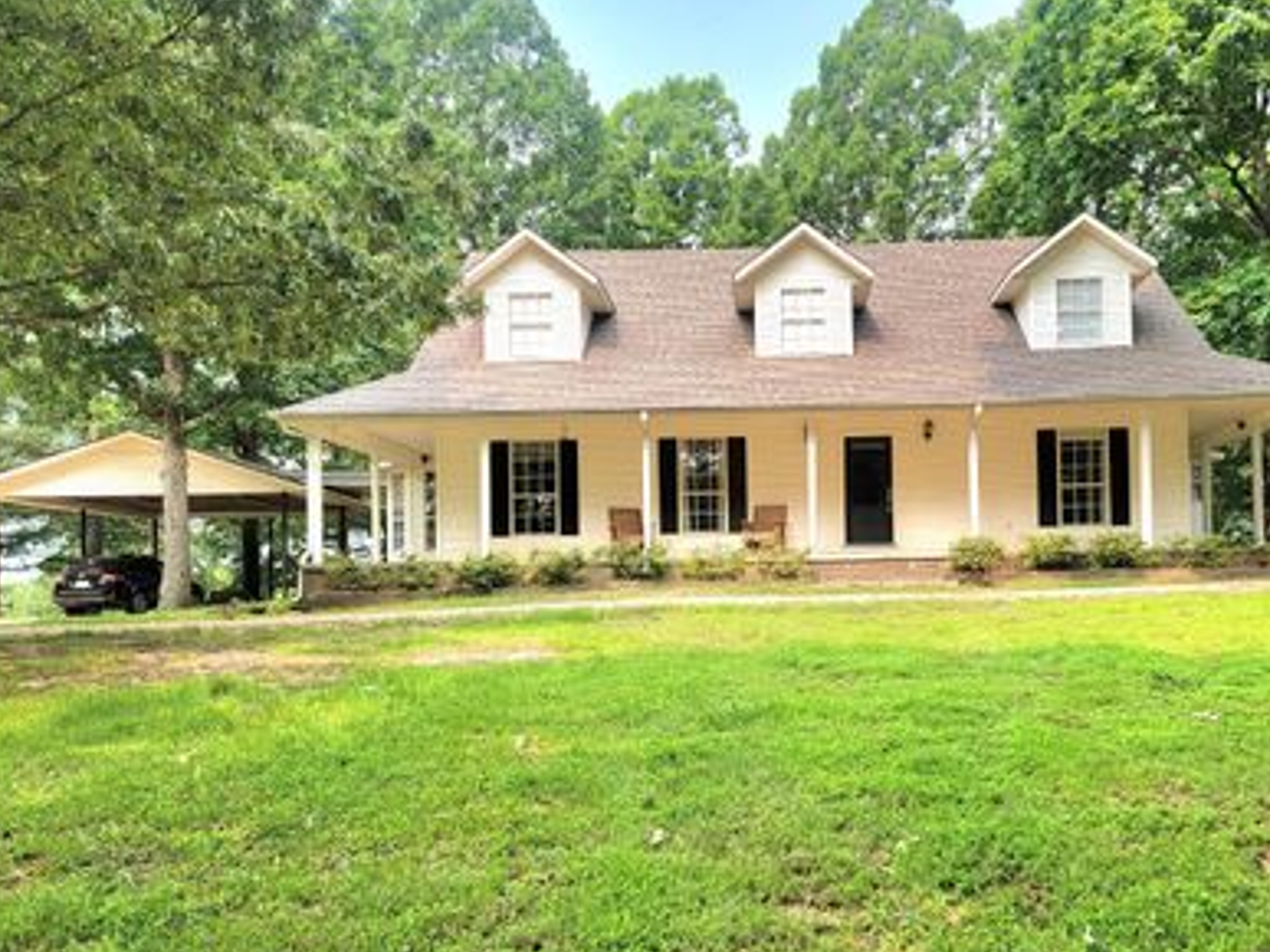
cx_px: 729
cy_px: 553
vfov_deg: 45.3
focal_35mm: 31
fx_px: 1137
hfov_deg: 58.1
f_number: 1.8
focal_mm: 6.7
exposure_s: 1/217
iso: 16
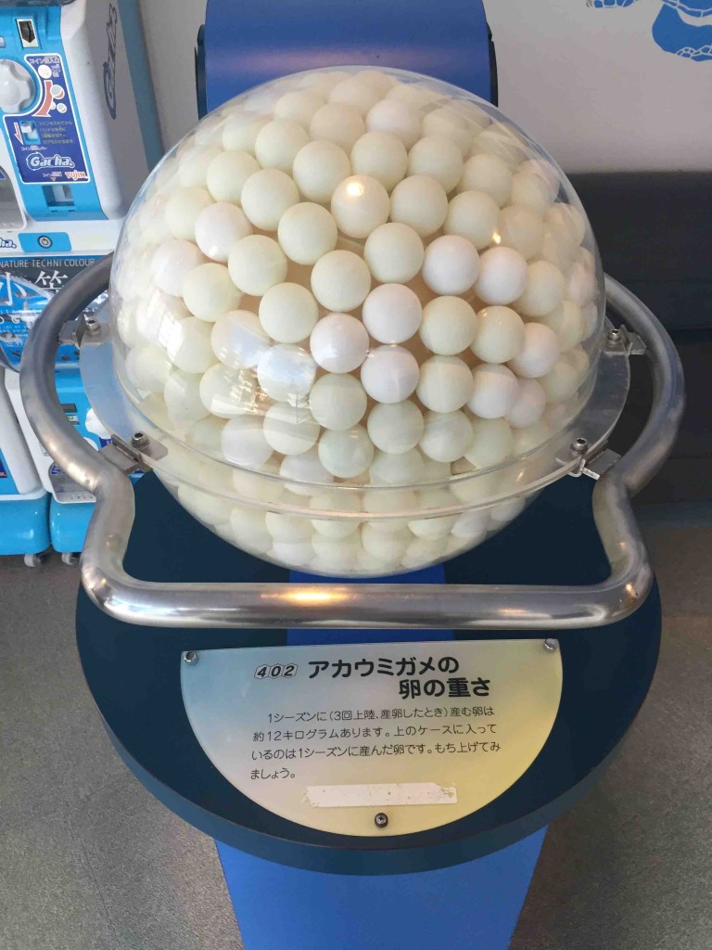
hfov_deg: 48.2
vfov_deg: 61.7
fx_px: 795
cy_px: 475
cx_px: 356
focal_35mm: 29
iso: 80
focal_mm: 4.15
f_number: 2.2
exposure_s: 1/30
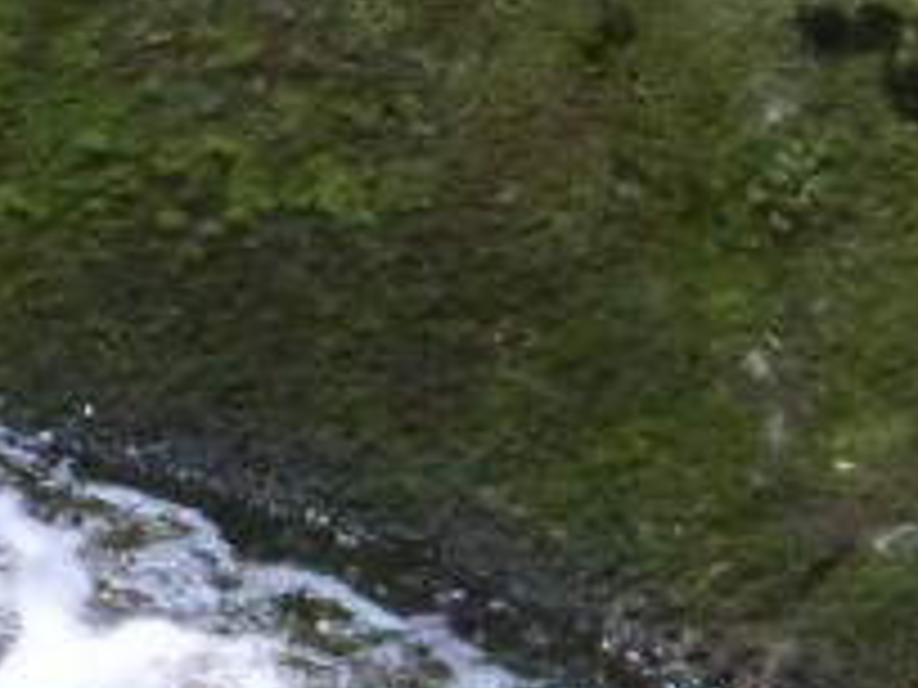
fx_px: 8964
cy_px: 805
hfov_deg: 5.9
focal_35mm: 338
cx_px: 135
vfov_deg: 4.4
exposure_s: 1/250
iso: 1600
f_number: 3.4
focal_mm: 15.5
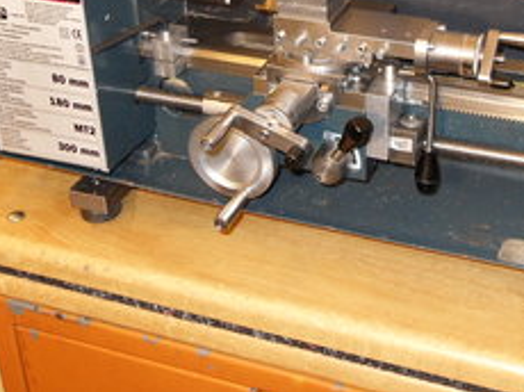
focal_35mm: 61
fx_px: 922
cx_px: 339
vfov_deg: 23.5
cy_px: 55
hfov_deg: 31.5
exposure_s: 1/45
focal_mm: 6.3
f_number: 3.5
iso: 200
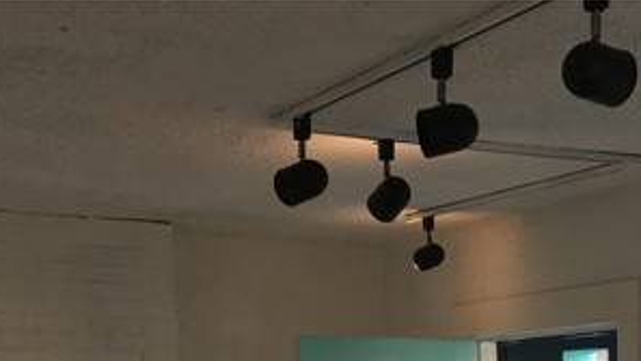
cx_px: 438
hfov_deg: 30.7
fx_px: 1156
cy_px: 517
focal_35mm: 68
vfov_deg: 16.4
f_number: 2.2
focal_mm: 4.15
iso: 25
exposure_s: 1/40
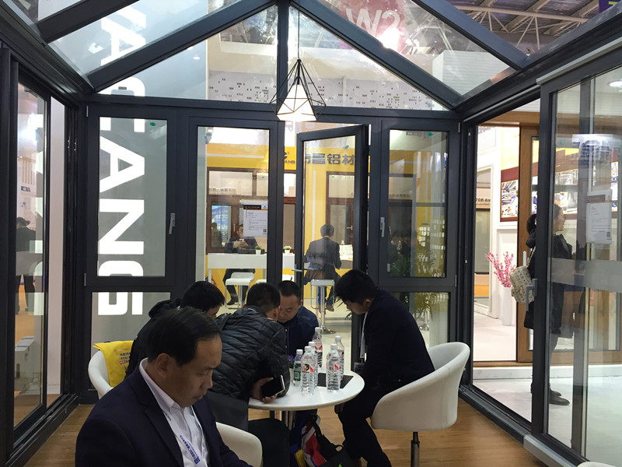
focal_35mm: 29
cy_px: 234
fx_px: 521
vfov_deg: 48.2
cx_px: 311
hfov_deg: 61.7
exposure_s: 1/33
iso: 100
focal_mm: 4.15
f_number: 2.2
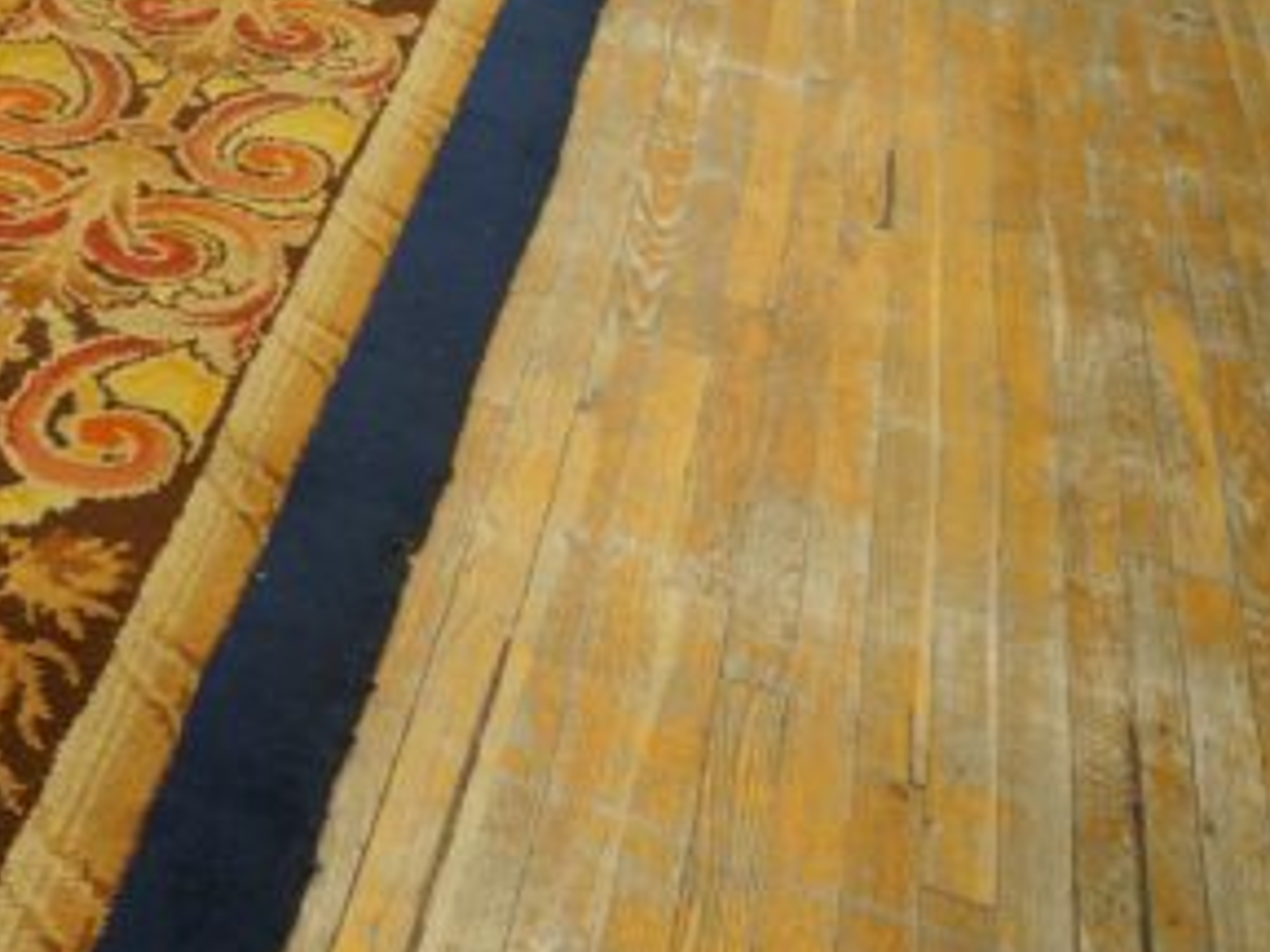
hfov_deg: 32.7
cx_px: 9
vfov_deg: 26.9
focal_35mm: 54
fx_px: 1981
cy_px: 324
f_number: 4
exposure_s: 1/60
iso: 800
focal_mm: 18
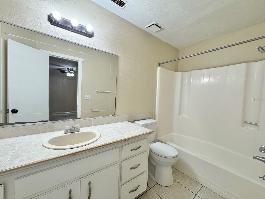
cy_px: 100
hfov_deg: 102.1
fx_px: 107
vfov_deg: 85.7
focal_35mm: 14
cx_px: 132
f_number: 2.2
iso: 200
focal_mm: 2.22
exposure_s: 1/120
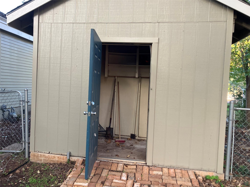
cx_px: 125
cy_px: 94
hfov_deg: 63.4
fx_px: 202
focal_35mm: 28
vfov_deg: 49.7
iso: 80
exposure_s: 1/106
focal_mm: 3.99
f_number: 1.8
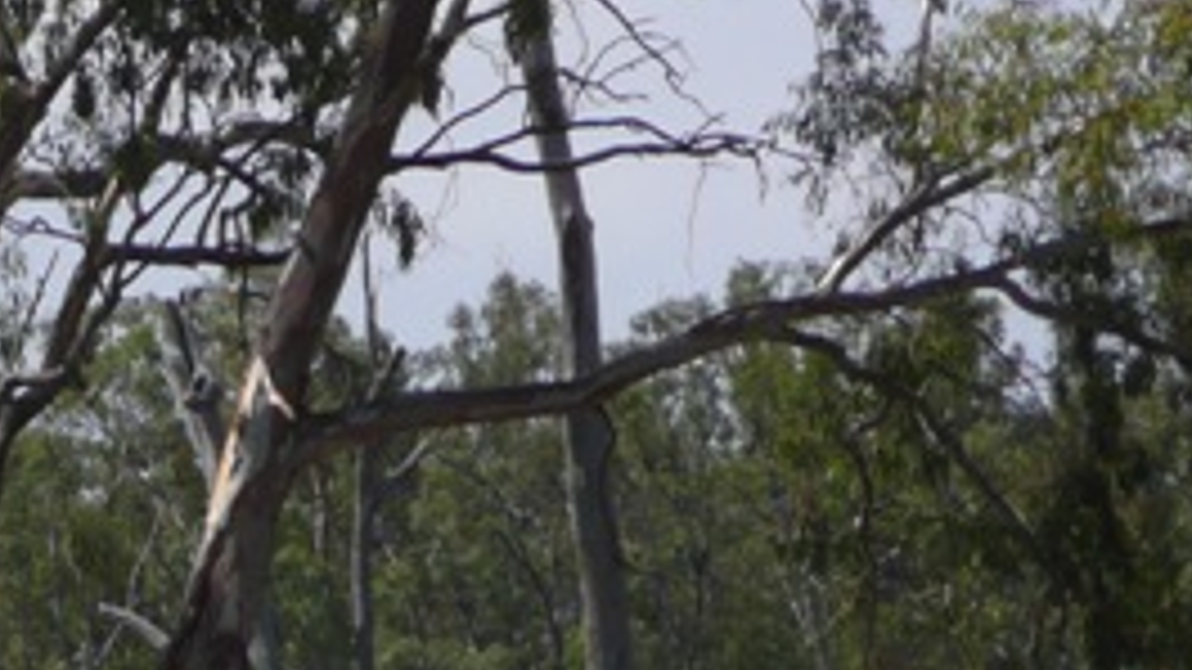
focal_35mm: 421
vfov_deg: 2.9
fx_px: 13305
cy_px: 944
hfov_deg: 5.1
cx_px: -481
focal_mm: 20.9
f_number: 4.7
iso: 100
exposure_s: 1/800
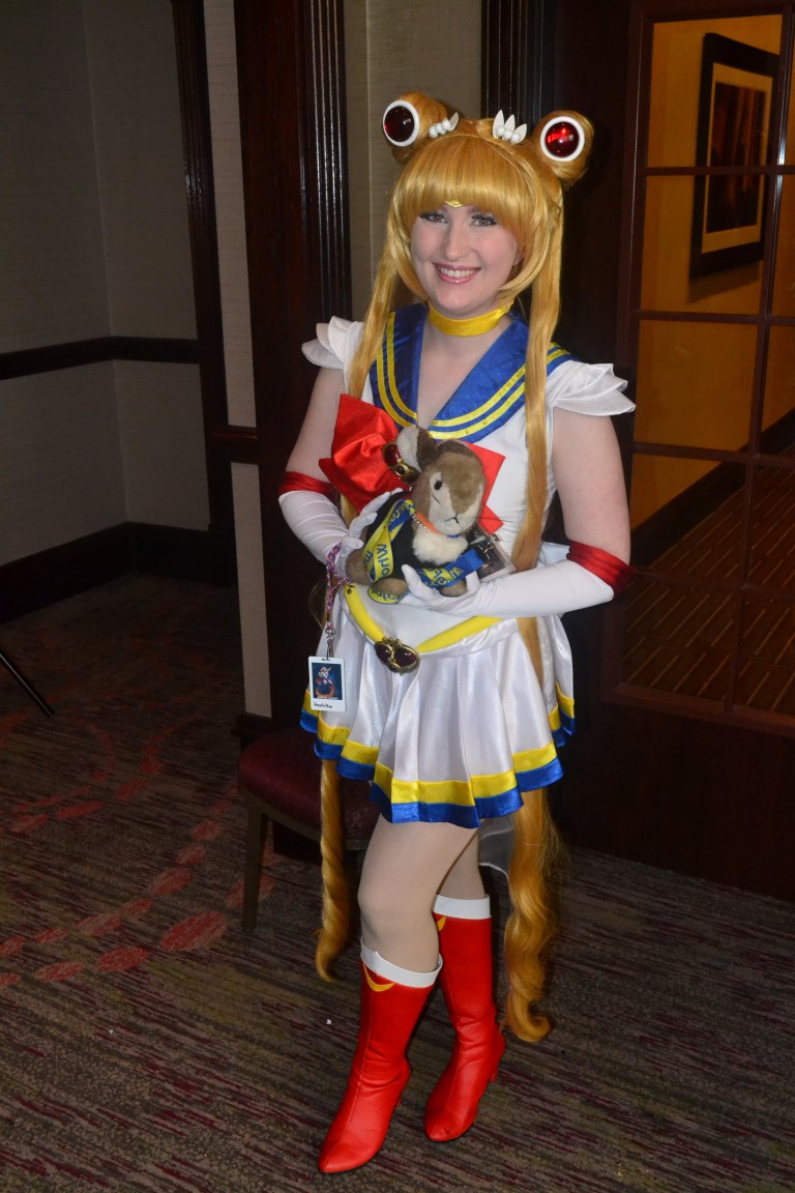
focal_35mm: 36
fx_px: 1192
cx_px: 398
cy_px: 596
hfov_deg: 36.9
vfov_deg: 53.1
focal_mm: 24
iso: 3200
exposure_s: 1/60
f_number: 7.1
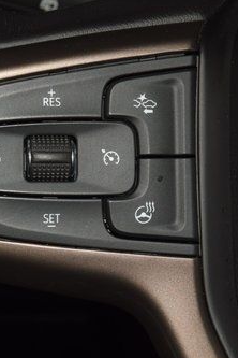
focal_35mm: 202
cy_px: 167
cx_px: 83
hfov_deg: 6.8
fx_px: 2003
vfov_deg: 10.2
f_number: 8
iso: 100
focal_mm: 70
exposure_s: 1/125
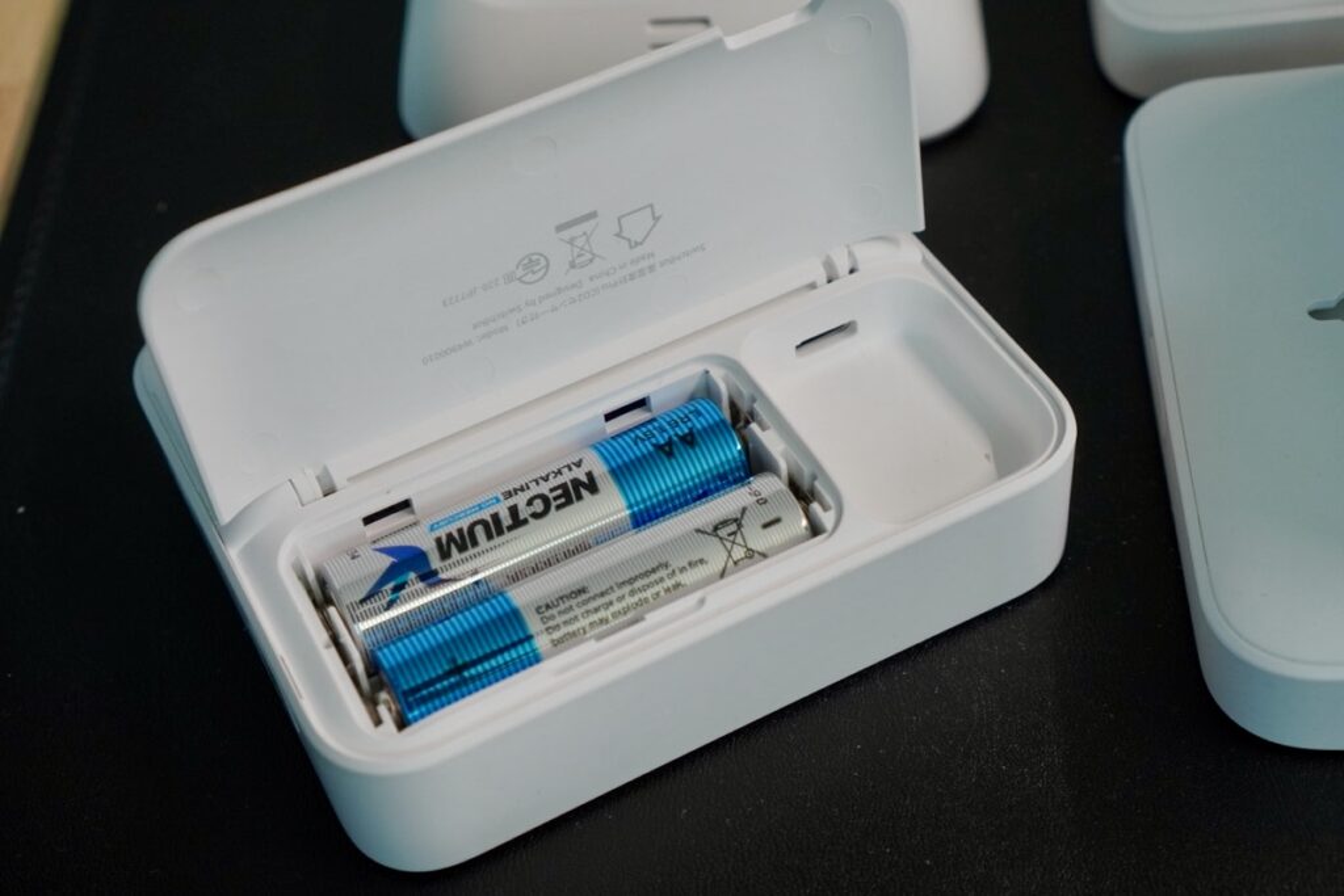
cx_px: 672
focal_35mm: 52
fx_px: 1960
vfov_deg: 25.8
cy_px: 448
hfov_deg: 37.8
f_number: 5.6
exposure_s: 1/60
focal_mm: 35
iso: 800
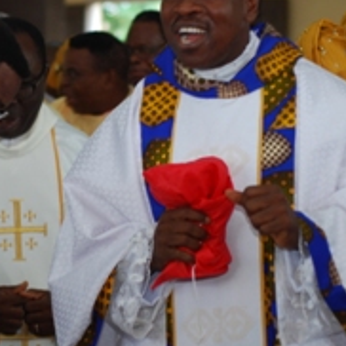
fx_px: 1775
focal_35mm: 157
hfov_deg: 11.1
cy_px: 133
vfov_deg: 11.1
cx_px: 48
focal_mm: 50
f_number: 2.2
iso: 200
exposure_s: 1/80
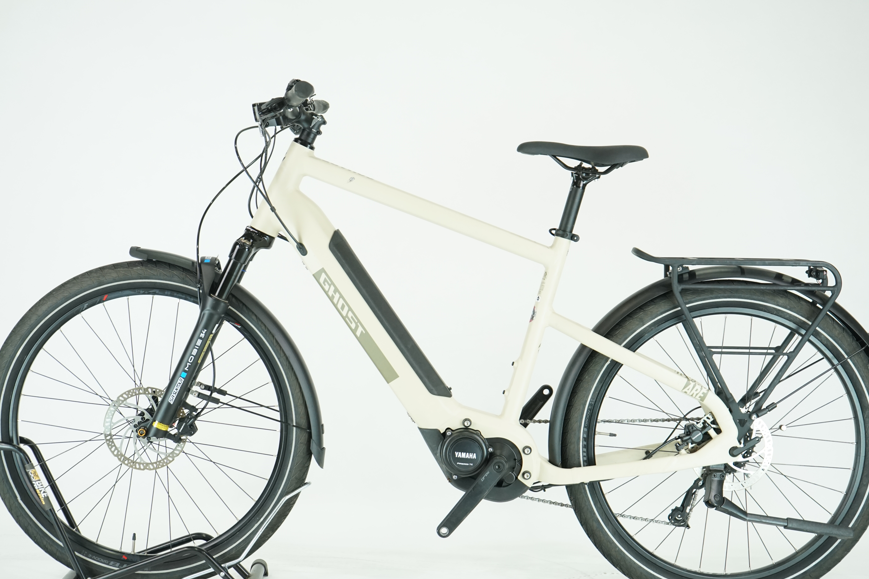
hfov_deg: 33.4
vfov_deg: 22.6
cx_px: 432
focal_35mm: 60
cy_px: 297
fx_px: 1448
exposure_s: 1/200
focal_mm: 56
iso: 1600
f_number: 5
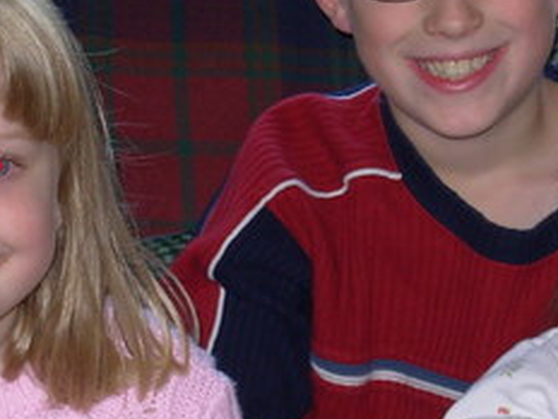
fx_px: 3111
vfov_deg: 7.7
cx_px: 281
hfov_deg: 10.2
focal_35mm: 193
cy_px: 260
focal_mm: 11.5
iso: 50
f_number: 3.5
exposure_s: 1/45.3
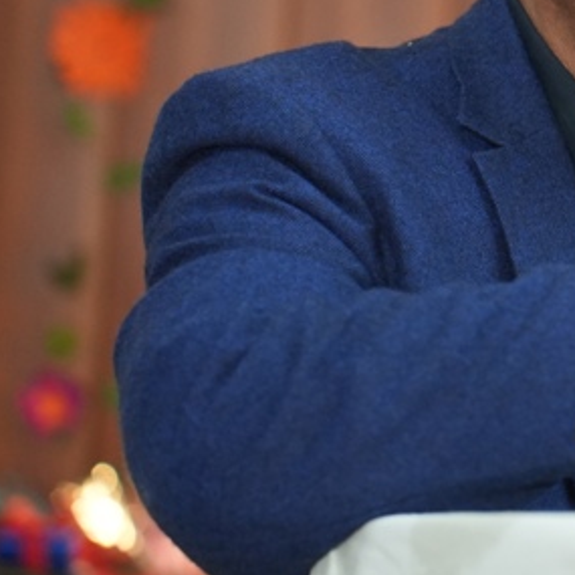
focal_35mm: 226
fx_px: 4247
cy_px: 62
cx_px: 924
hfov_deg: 7.6
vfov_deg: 7.7
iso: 2500
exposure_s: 1/125
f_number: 2.8
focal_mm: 74
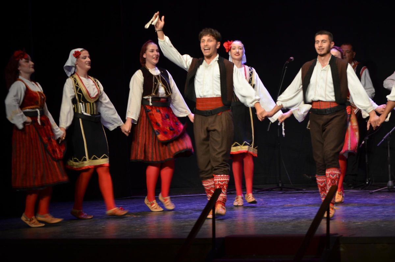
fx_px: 1725
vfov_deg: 8.7
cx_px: 198
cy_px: 131
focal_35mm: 158
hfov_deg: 13.1
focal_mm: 105
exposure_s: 1/60
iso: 500
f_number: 4.5
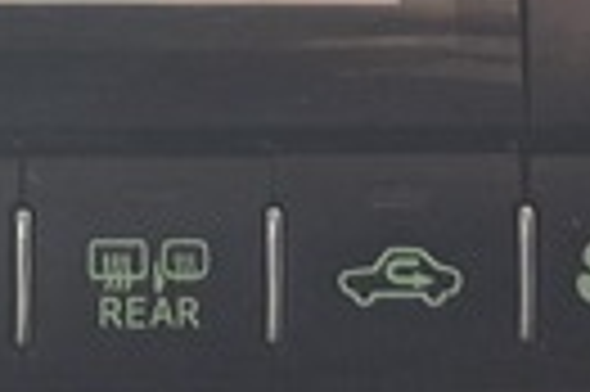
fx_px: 3061
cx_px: -131
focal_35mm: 187
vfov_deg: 6.5
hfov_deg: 10.8
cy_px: -906
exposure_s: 1/180
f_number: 1.8
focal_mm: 5.4
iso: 160
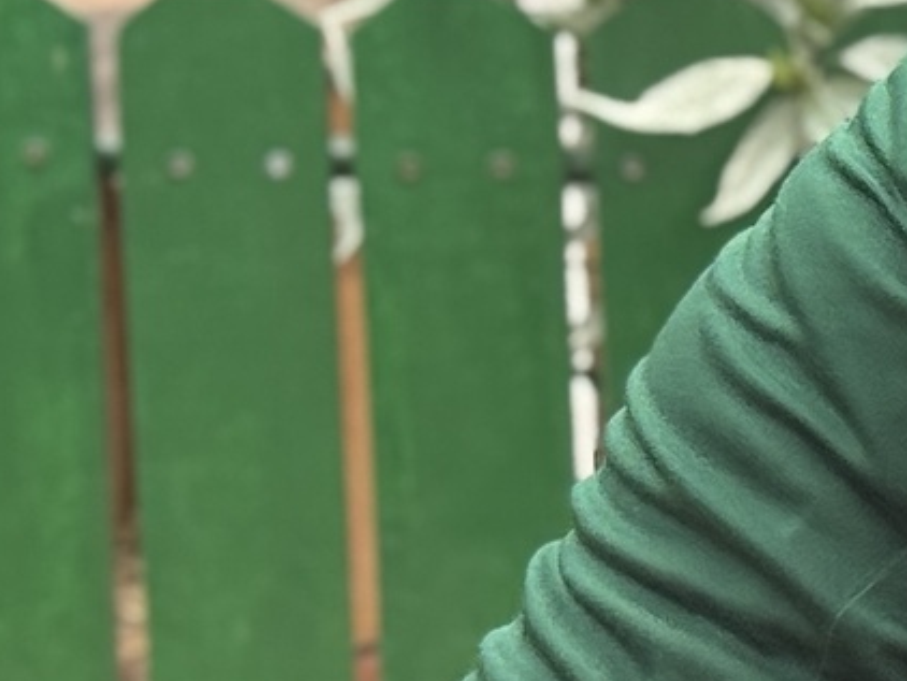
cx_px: 2603
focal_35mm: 291
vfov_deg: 5.1
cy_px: 505
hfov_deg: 6.3
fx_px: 7629
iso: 64
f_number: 1.78
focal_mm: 6.76
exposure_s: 1/663
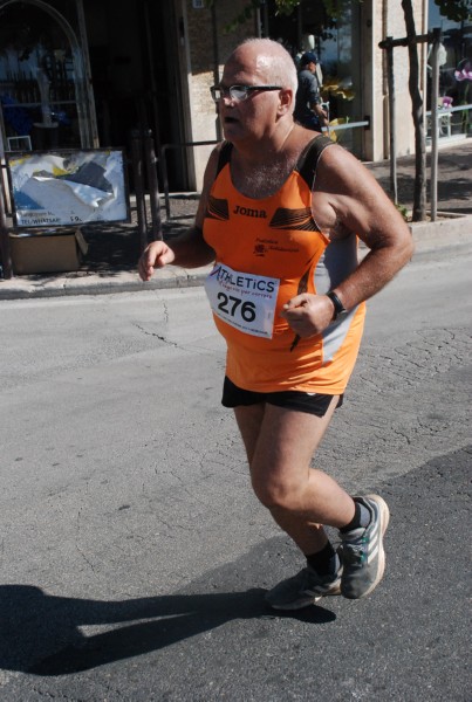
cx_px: 236
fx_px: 939
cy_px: 351
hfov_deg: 28.2
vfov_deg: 41.0
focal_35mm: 48
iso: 1000
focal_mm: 32
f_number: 8
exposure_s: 1/2000
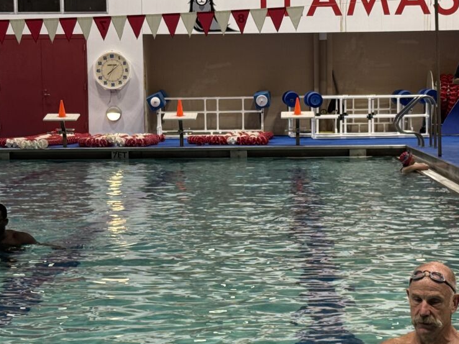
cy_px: 209
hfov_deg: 18.2
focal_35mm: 108
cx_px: 245
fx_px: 1432
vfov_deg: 13.7
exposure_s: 1/60
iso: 125
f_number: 1.78
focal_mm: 6.76
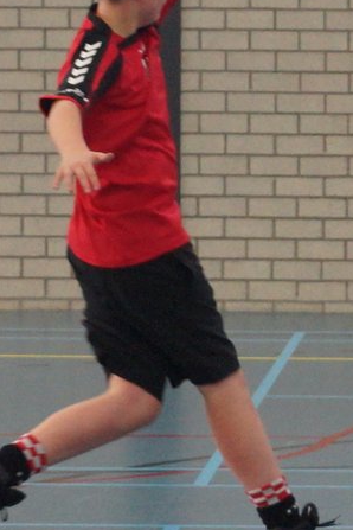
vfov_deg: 11.9
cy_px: 167
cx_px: 307
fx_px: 2530
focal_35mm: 172
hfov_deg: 8.0
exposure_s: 1/250
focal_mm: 50
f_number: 4
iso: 1600
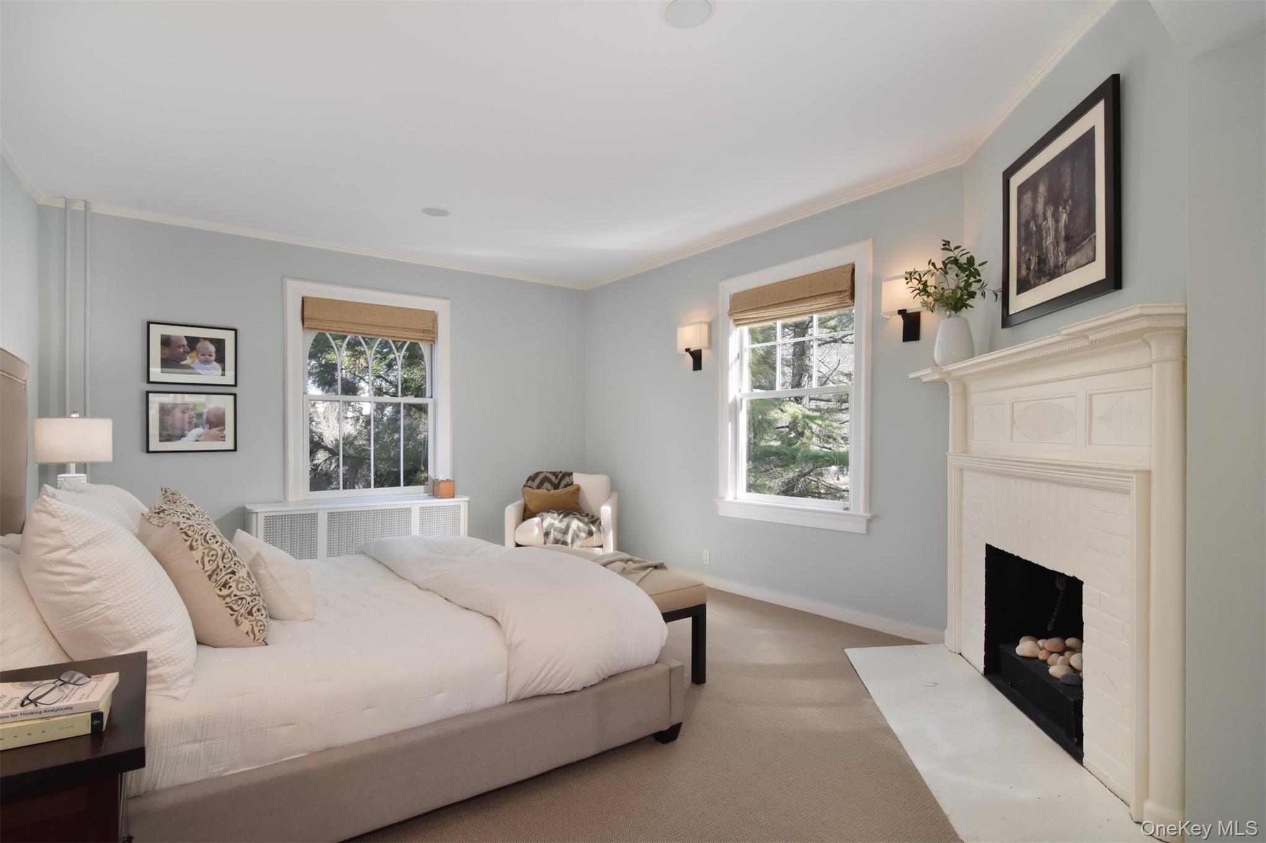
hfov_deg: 95.0
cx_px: 633
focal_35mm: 16
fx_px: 580
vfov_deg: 72.0
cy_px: 422
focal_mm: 11
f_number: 11
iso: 640
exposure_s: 1/100
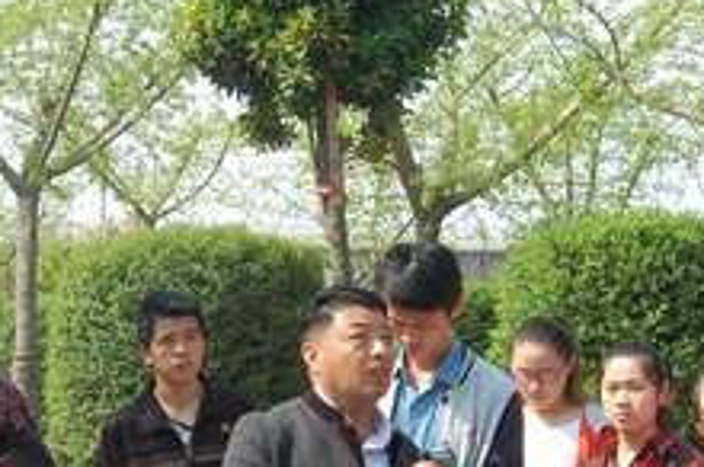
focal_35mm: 98
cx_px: 221
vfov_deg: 13.6
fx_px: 1914
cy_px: 526
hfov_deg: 20.8
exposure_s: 1/320
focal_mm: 18
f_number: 9
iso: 400
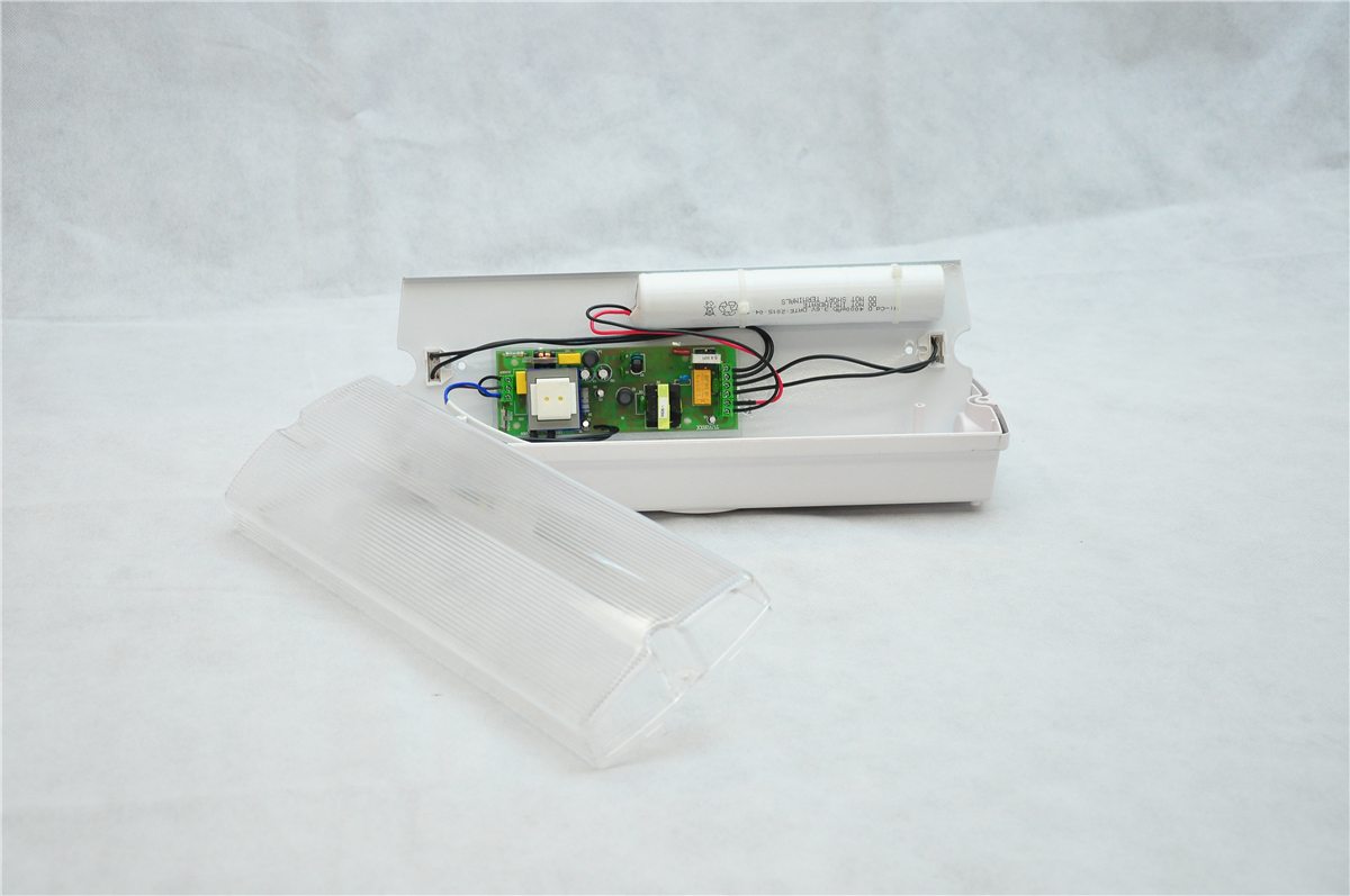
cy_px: 448
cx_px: 675
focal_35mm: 68
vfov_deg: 20.1
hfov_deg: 29.9
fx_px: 2528
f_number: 5.6
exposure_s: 1/125
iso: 1250
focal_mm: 45
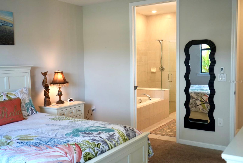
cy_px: 82
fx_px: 250
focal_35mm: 37
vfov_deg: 36.0
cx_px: 122
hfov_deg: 51.9
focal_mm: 37
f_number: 4
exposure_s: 1/160
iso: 800
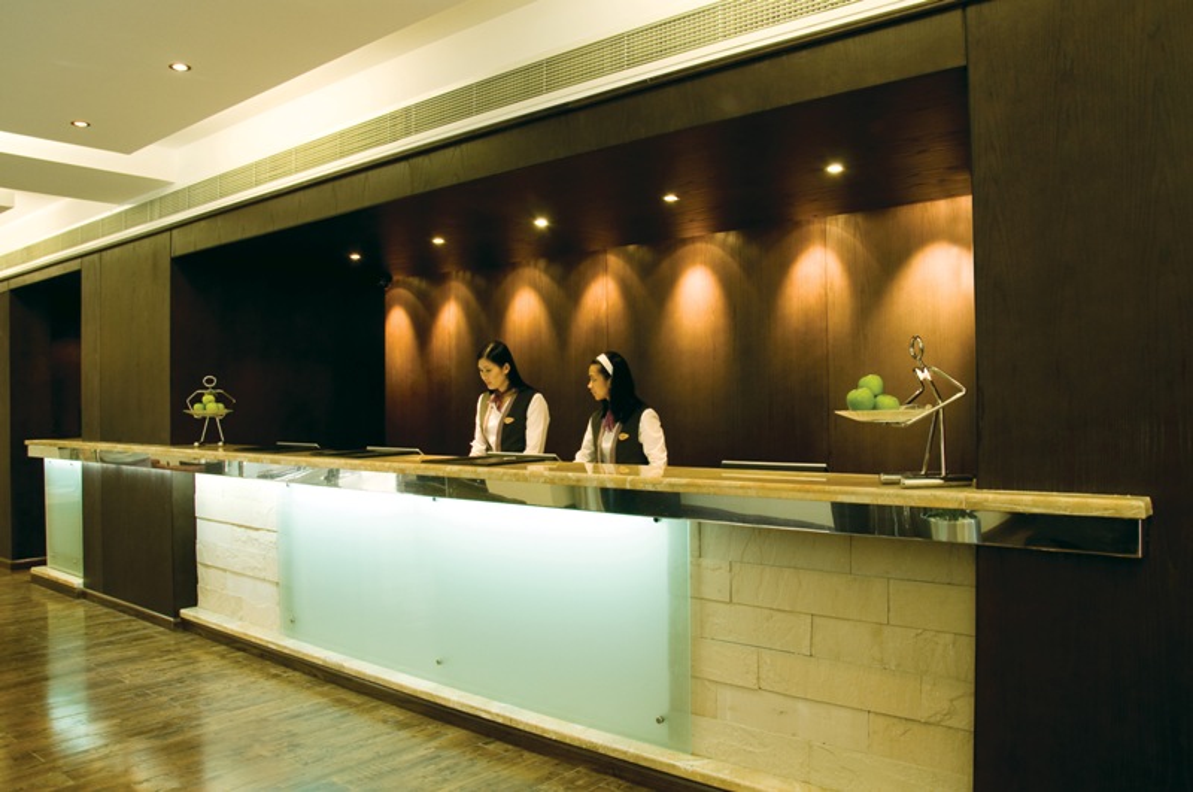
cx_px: 596
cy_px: 396
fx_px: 893
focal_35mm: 27
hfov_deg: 67.5
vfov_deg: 47.8
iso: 125
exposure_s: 1/8
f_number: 8
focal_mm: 18
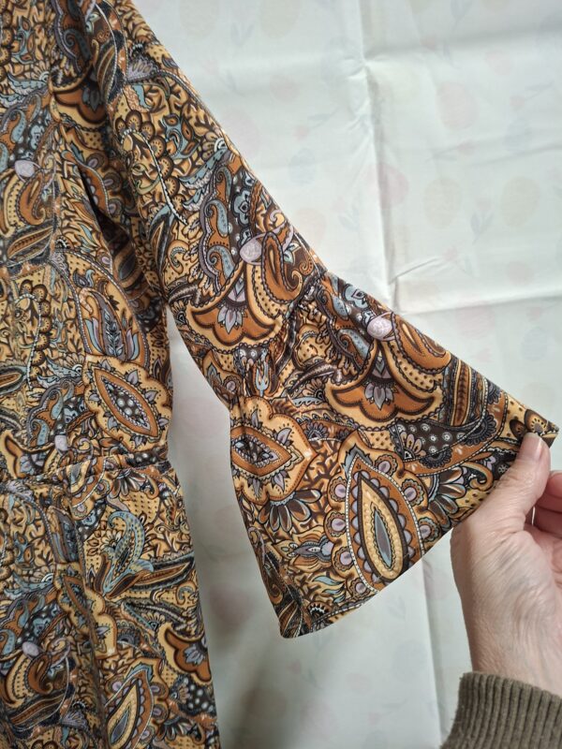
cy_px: 374
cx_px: 281
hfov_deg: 58.9
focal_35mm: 23
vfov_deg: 73.9
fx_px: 498
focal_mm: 5.54
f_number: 1.8
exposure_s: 1/50
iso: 320
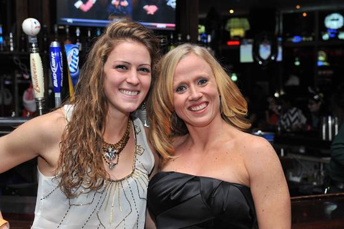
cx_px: 172
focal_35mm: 60
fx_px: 573
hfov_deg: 33.4
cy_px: 114
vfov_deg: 22.6
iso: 1000
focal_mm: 60
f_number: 6.3
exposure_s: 1/100
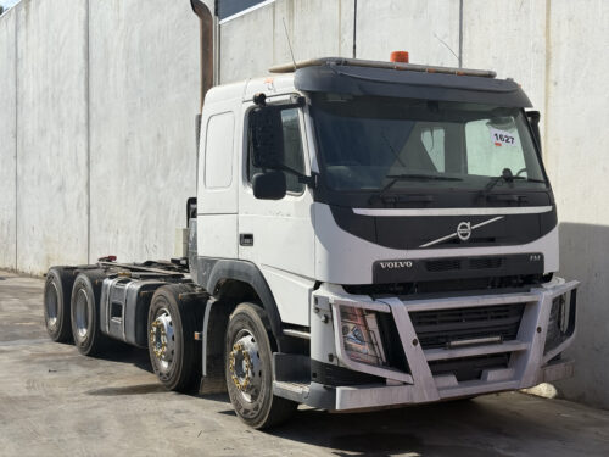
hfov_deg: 39.7
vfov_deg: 30.3
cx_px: 304
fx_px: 844
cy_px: 228
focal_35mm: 48
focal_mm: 6.76
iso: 64
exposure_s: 1/4587
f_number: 1.78
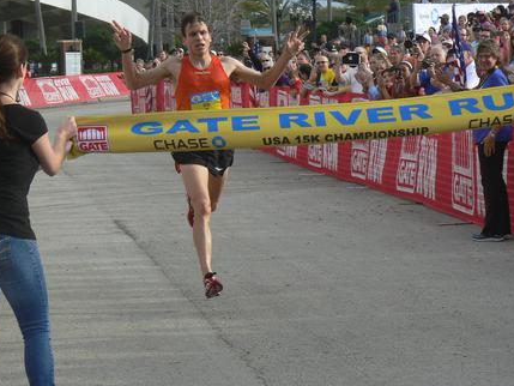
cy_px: 170
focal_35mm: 127
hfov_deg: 15.5
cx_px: 262
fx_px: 1886
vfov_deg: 11.7
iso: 100
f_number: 3.6
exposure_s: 1/800
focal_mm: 18.2
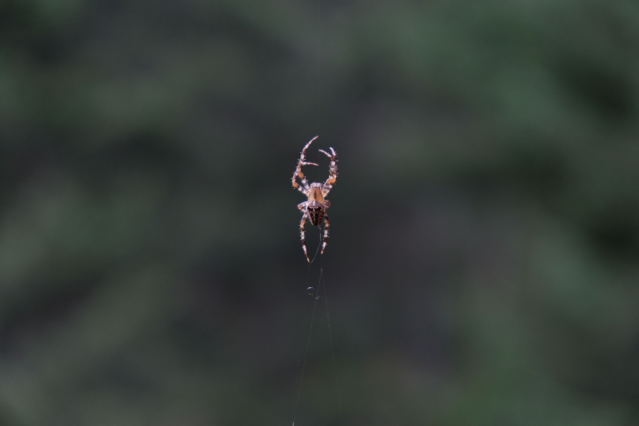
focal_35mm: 83
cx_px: 320
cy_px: 213
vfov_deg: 16.5
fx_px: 1473
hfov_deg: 24.5
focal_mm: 55
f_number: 4
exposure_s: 1/250
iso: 800
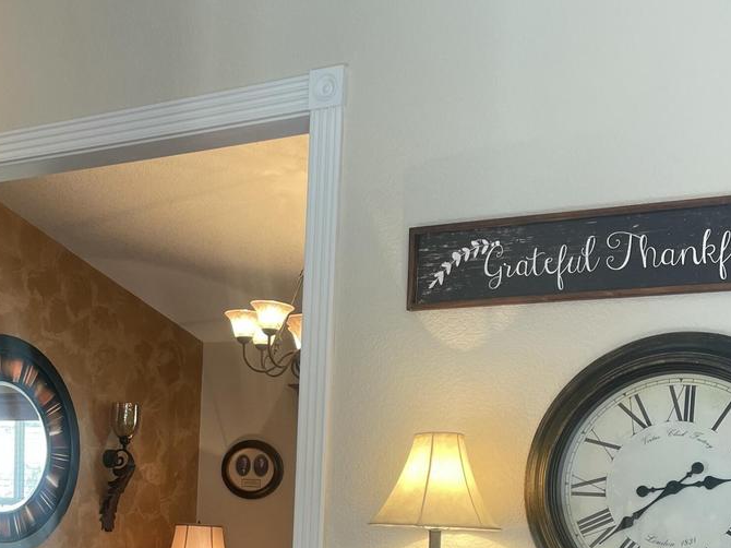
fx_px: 1119
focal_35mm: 53
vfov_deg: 26.0
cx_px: 259
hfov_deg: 35.9
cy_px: 558
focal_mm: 4.2
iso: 64
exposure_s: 1/60
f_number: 1.6
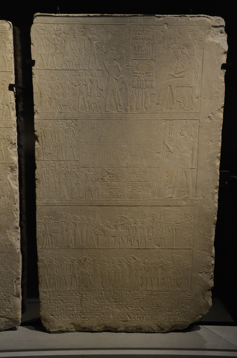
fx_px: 461
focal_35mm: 46
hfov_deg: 28.8
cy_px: 179
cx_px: 118
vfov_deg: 42.4
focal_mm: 31
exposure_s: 1/80
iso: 2500
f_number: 4.2
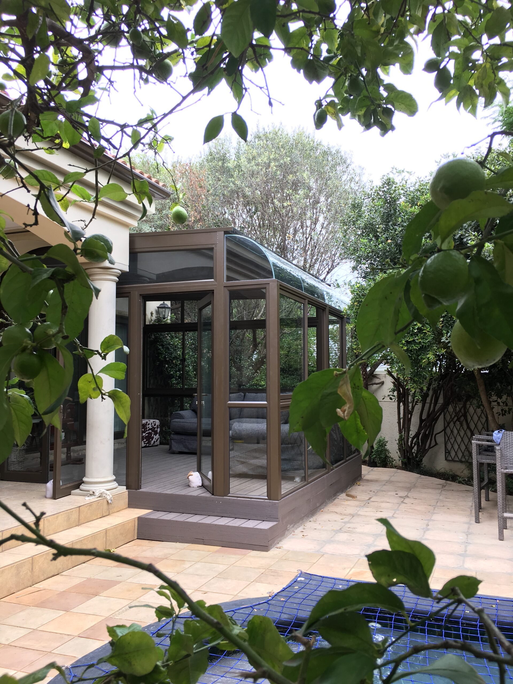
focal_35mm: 29
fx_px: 573
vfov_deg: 61.7
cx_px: 256
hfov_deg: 48.2
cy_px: 342
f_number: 2.2
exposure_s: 1/267
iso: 25
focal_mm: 4.15
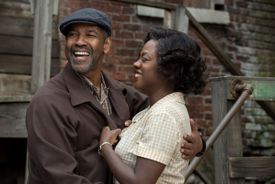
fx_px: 917
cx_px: 138
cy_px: 92
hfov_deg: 17.1
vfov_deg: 11.4
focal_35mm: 120
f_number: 7.1
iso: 320
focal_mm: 120
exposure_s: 1/125
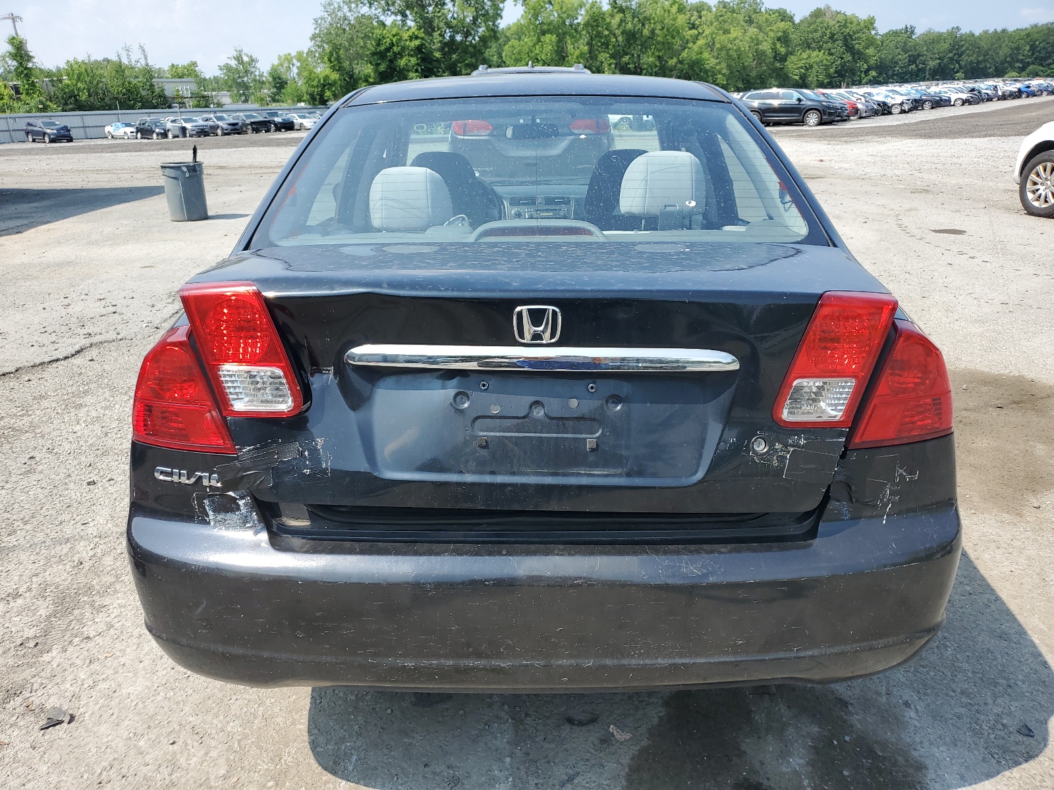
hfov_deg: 67.3
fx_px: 792
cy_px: 395
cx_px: 527
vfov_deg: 53.1
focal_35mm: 26
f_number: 1.5
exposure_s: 1/2000
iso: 50
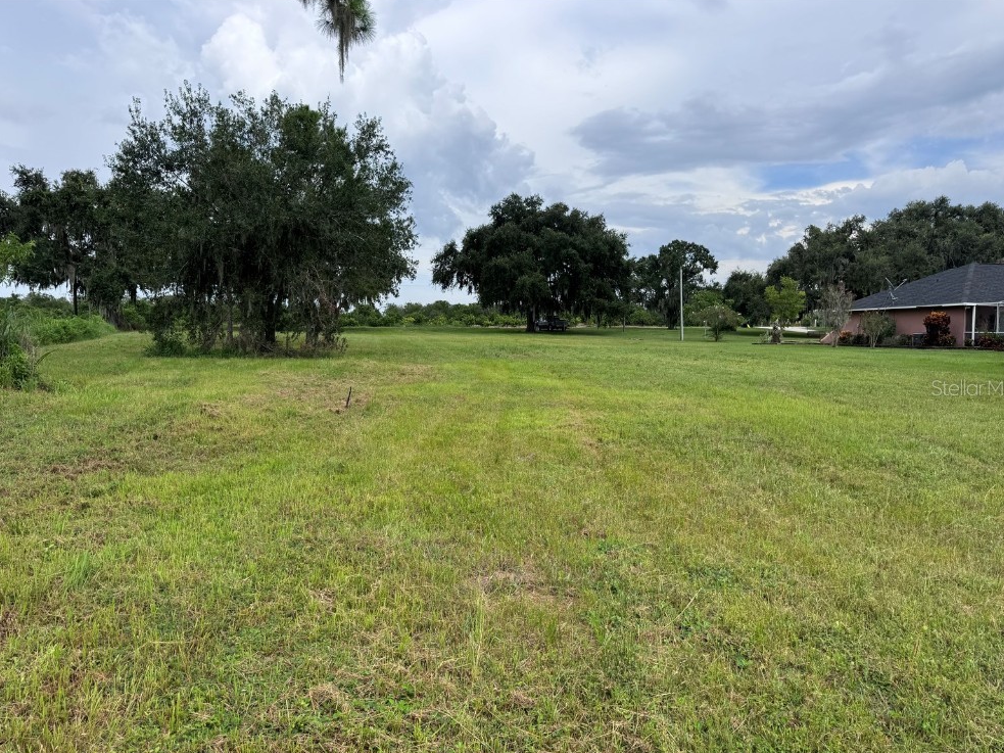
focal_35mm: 25
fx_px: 725
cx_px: 505
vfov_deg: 54.9
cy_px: 387
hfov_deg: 69.4
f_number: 1.78
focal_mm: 6.76
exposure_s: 1/3413
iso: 80
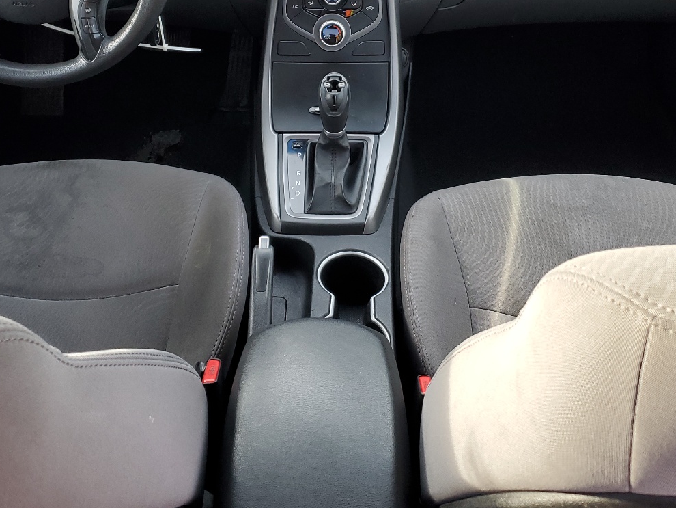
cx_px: 307
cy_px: 118
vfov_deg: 33.6
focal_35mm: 42
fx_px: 820
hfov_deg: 44.7
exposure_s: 1/60.2
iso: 56
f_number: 1.5
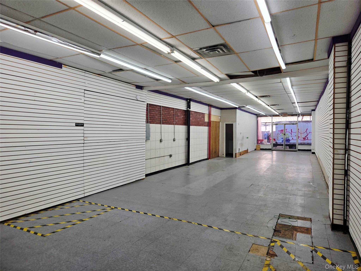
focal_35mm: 23
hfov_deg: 73.9
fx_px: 240
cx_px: 180
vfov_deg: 58.9
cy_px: 136
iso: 80
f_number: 1.8
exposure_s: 1/909
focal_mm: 5.4
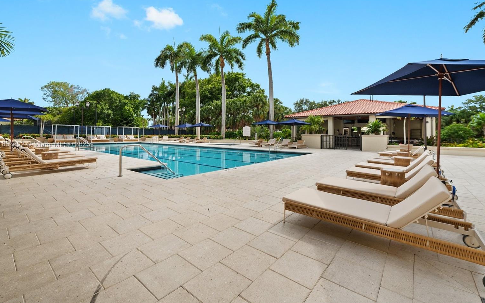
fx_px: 198
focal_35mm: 15
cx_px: 243
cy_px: 145
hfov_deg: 101.5
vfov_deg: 74.8
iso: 200
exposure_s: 1/500
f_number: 8
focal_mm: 14
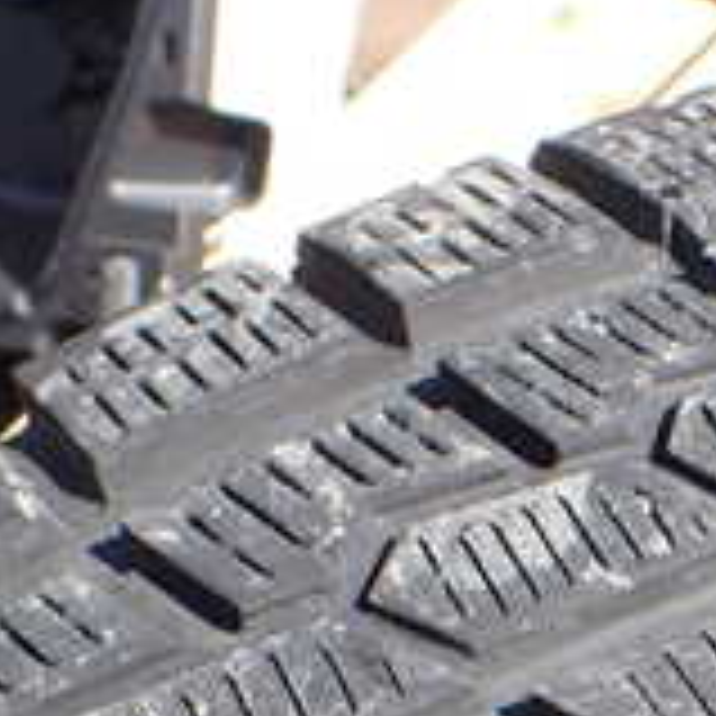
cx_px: 1049
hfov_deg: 16.0
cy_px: 887
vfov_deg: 16.6
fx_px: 2340
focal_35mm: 100
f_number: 3.2
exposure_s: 1/400
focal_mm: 5.4
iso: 100
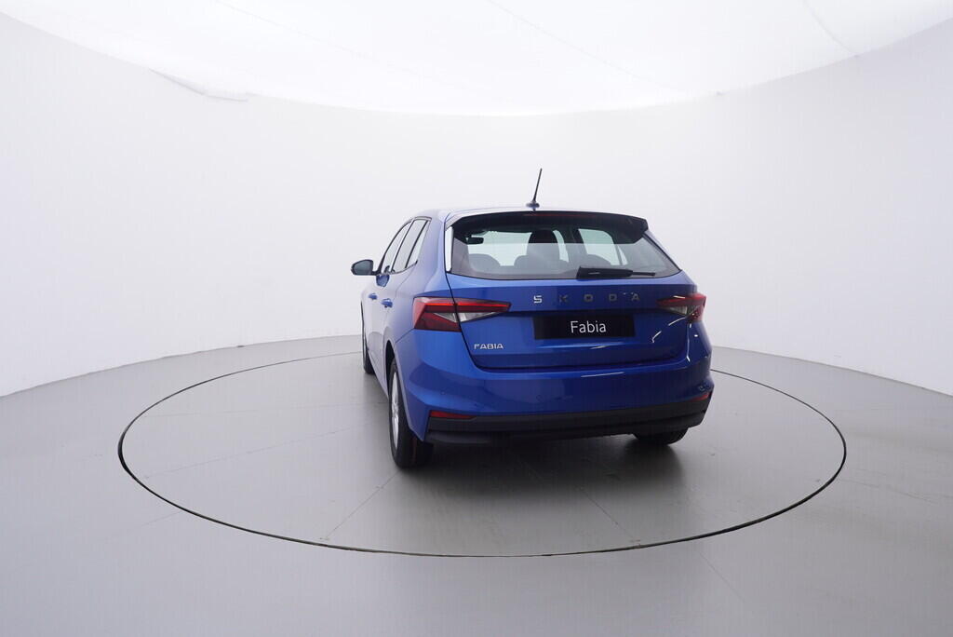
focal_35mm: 22
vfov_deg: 56.2
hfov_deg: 77.3
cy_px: 318
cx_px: 476
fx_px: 596
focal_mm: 15
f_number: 5
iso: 200
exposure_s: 1/80
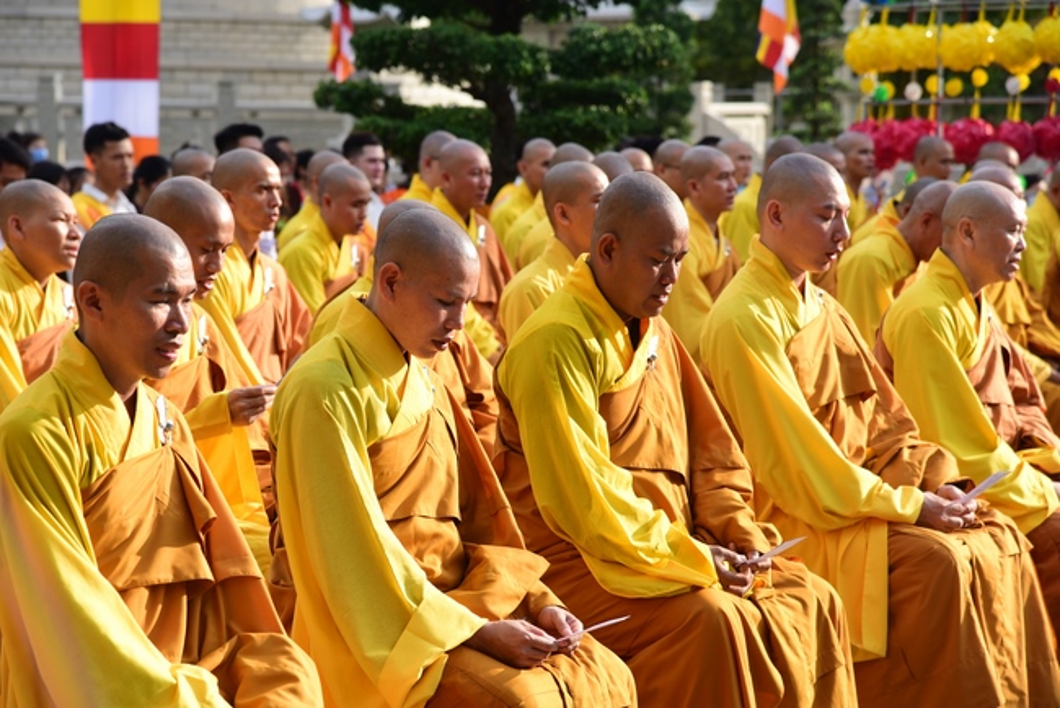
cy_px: 354
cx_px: 530
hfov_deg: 17.1
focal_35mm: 120
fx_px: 3535
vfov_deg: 11.4
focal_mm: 120
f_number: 7.1
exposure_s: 1/200
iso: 200
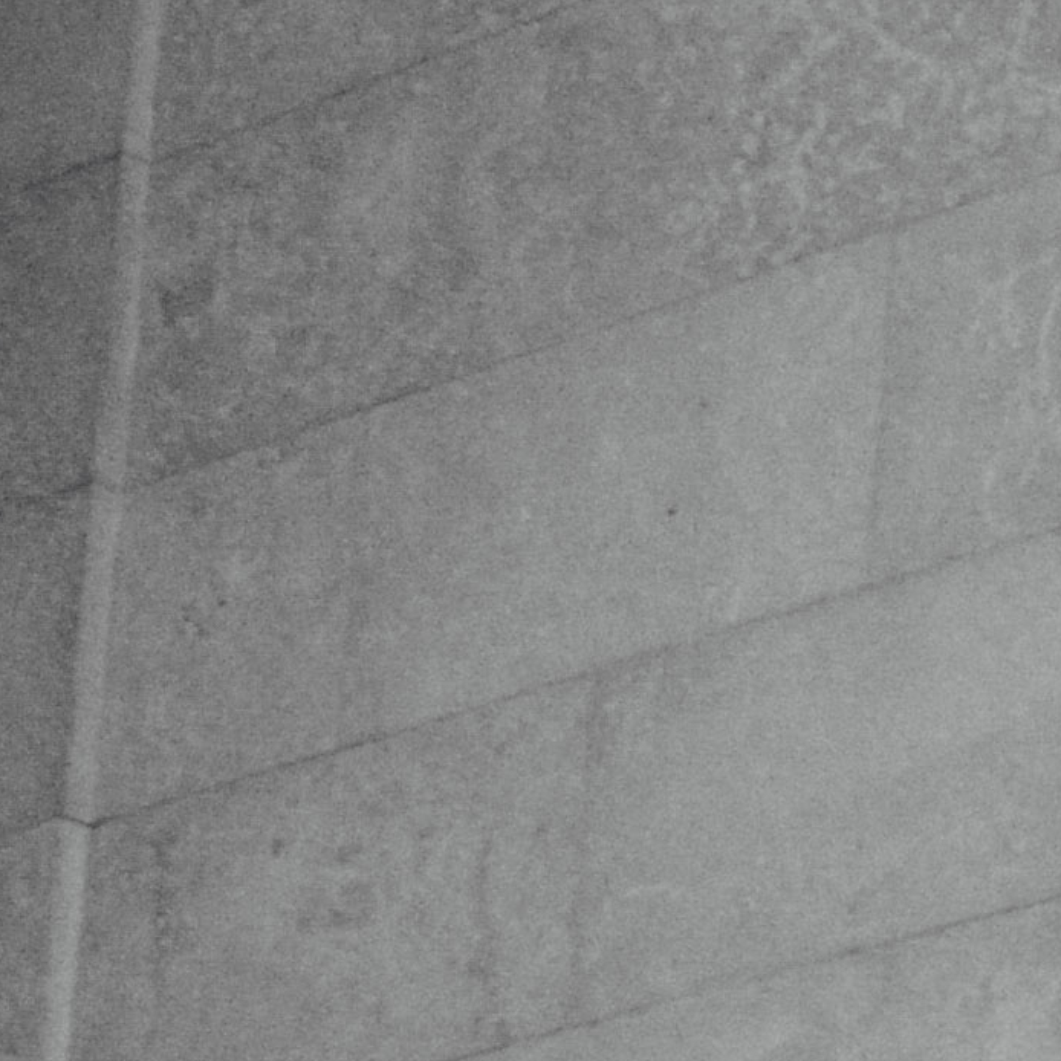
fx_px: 7767
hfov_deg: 7.2
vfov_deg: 7.6
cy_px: 1734
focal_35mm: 224
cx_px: 2709
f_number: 4
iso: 800
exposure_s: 1/50
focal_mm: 25
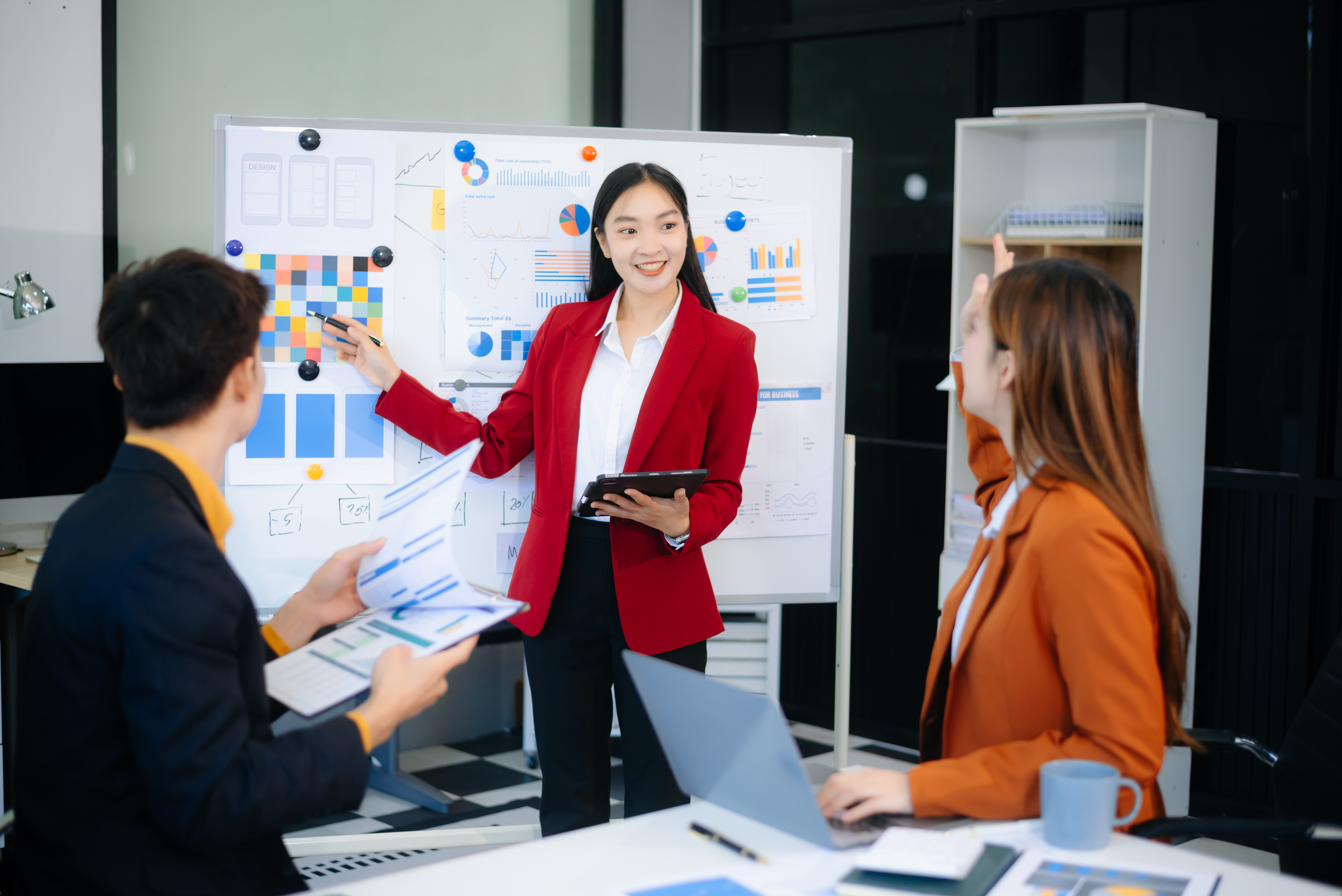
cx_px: 671
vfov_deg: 27.0
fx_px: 1865
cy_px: 448
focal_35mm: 50
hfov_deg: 39.6
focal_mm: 50
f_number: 2
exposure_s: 1/320
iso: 400
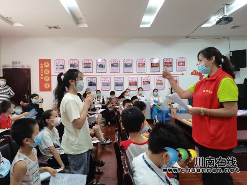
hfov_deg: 67.3
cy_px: 92
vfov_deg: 53.1
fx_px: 186
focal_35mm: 26
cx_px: 124
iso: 400
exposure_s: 1/33.3
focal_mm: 5.58
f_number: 1.8
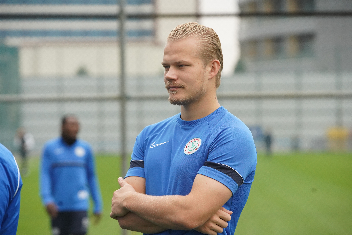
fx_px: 1662
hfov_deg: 12.1
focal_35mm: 170
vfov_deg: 8.1
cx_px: 176
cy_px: 118
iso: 5000
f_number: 5.6
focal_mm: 170
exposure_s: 1/2500
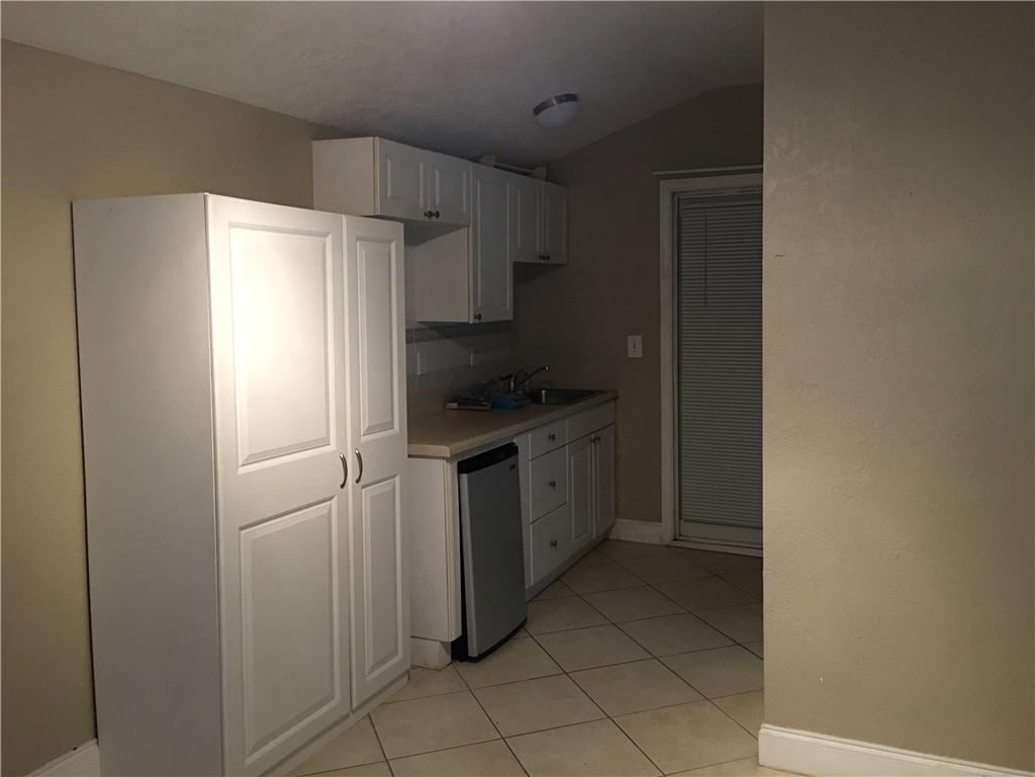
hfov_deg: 61.7
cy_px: 388
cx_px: 518
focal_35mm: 29
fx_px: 867
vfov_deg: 48.2
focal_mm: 4.15
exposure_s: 1/10
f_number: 2.2
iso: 100
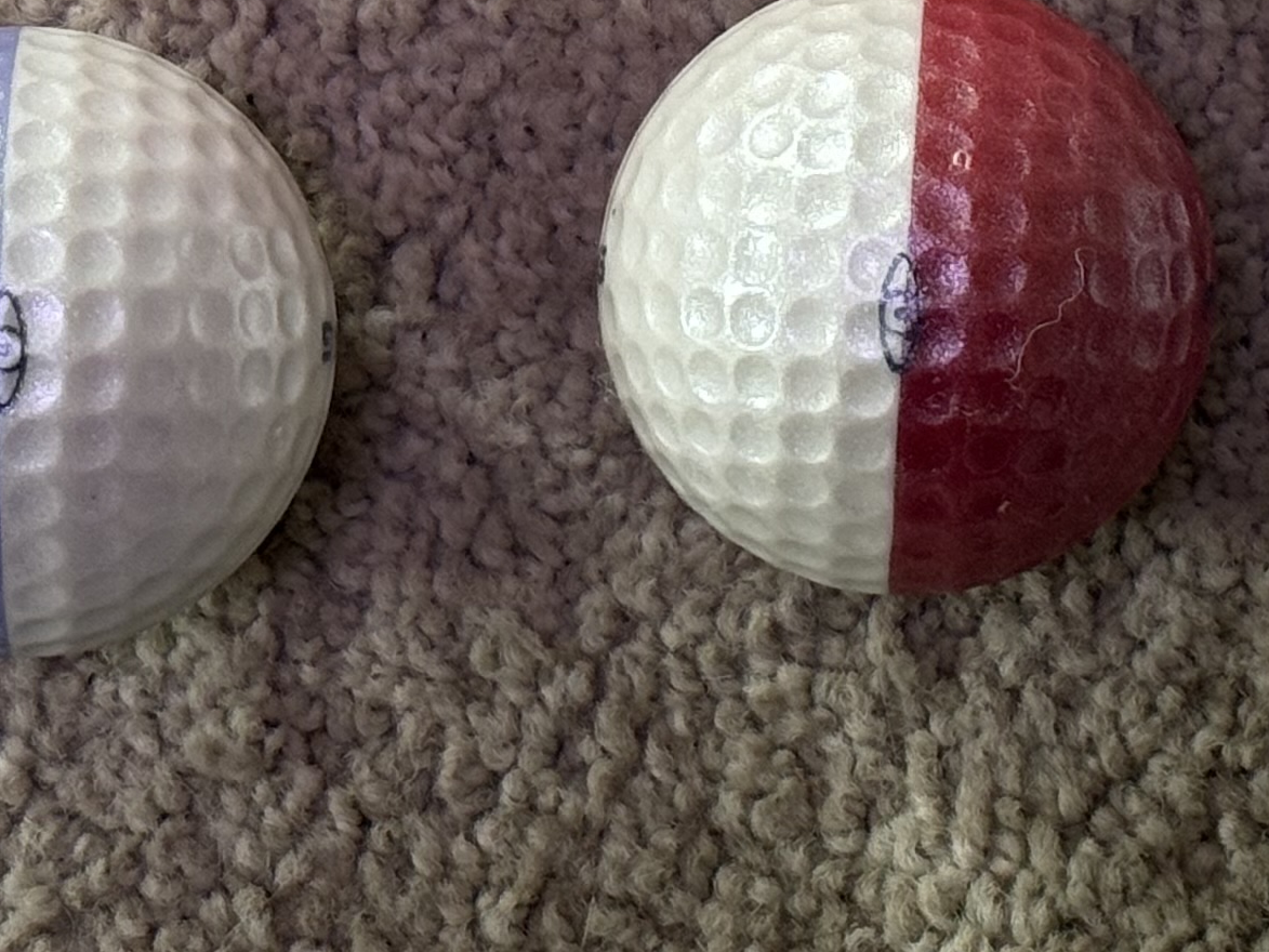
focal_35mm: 165
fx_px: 6049
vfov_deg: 8.8
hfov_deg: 12.0
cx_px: 846
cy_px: -319
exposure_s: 1/60
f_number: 1.78
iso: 100
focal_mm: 6.76
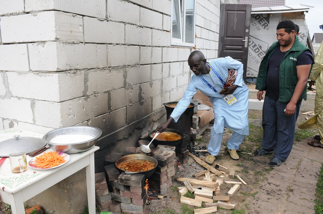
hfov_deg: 67.5
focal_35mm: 27
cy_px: 107
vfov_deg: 47.8
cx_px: 162
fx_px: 242
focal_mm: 18
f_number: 10
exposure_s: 1/400
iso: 800
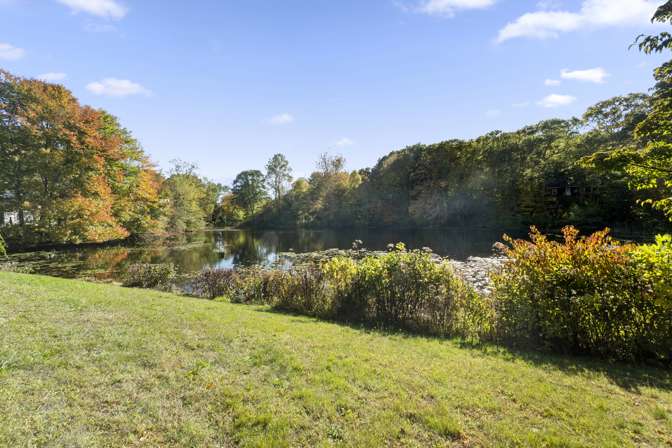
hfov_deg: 100.4
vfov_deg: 77.3
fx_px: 280
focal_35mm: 15
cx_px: 336
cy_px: 224
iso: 800
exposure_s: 1/250
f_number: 9
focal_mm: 10
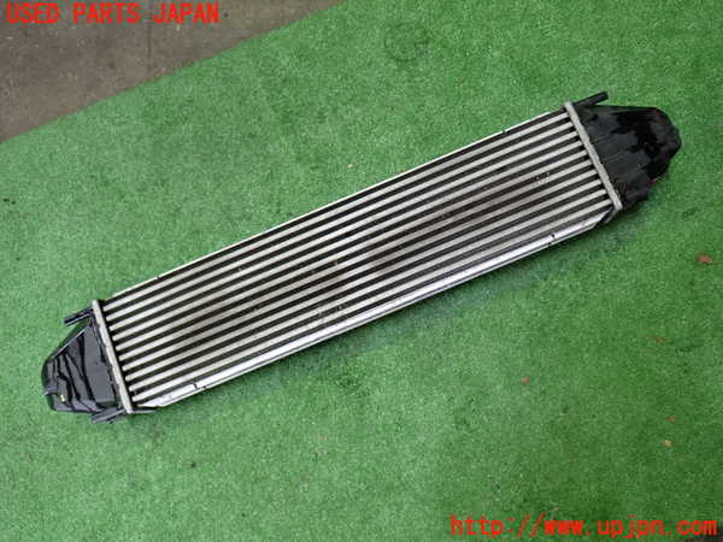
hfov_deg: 56.8
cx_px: 362
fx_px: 668
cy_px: 271
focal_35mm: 32
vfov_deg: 44.2
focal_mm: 5.79
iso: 250
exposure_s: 1/30
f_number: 2.4
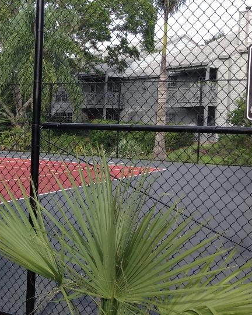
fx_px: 606
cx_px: -26
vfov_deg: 29.1
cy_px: 144
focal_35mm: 65
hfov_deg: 22.2
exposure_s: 1/472
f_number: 2.4
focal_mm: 4.28
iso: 50
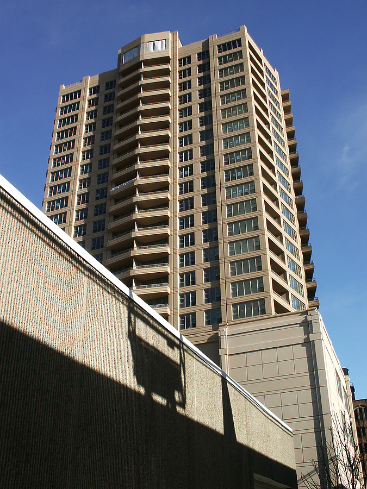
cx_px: 184
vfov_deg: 52.6
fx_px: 495
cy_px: 244
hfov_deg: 40.7
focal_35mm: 35
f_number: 6.7
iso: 64
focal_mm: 7.18
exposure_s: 1/250
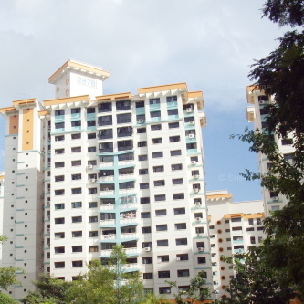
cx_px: 104
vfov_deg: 31.6
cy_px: 179
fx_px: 537
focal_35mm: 54
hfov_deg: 31.4
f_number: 5.6
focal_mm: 6.2
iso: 80
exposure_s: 1/640
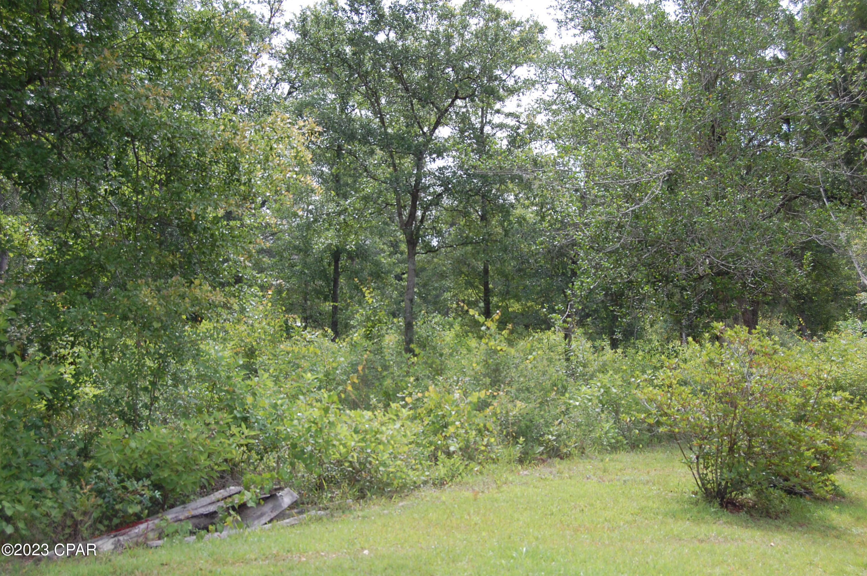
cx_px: 434
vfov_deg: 26.4
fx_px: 1227
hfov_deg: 38.9
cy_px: 288
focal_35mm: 51
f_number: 8
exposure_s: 1/250
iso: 200
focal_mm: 34
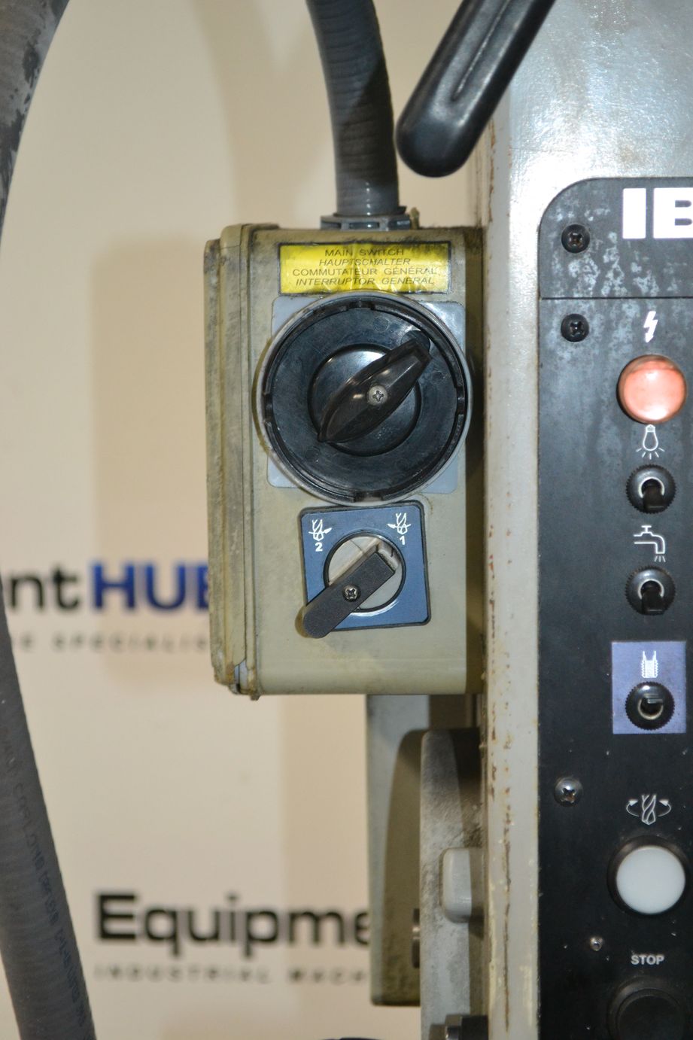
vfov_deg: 24.6
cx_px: 346
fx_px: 2383
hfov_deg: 16.5
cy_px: 520
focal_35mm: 82
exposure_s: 1/60
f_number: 5.6
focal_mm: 55
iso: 1400
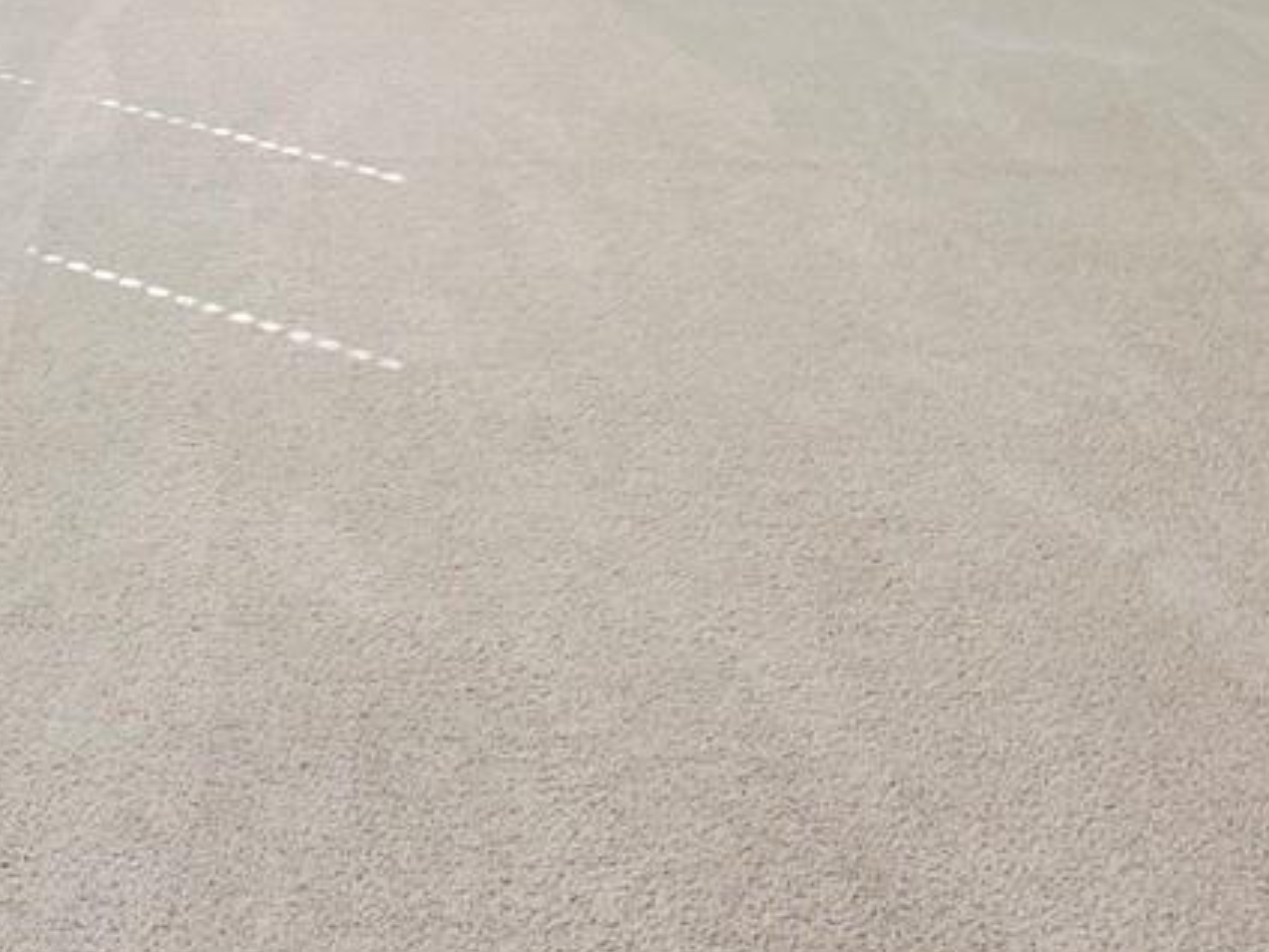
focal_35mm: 49
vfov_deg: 23.7
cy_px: -467
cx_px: 479
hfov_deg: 38.7
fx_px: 1796
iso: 50
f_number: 1.9
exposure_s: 1/120
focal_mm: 2.2
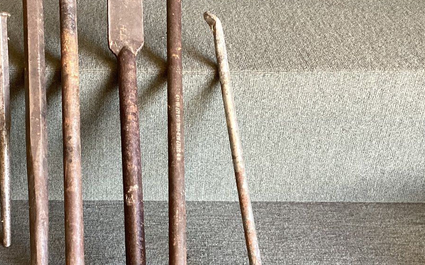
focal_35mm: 55
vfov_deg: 23.5
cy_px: 163
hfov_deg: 36.1
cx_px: 110
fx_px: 637
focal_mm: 3.3
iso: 200
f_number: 2.4
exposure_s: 1/50
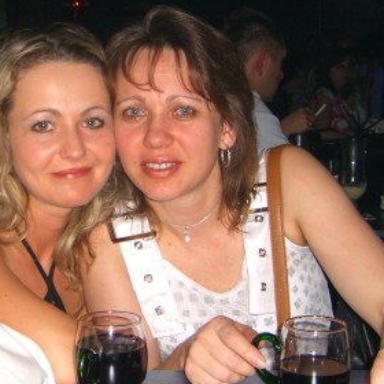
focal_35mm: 72
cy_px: 170
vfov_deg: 24.0
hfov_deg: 23.8
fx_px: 904
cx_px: 101
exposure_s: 1/60
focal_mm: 7.9
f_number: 2.8
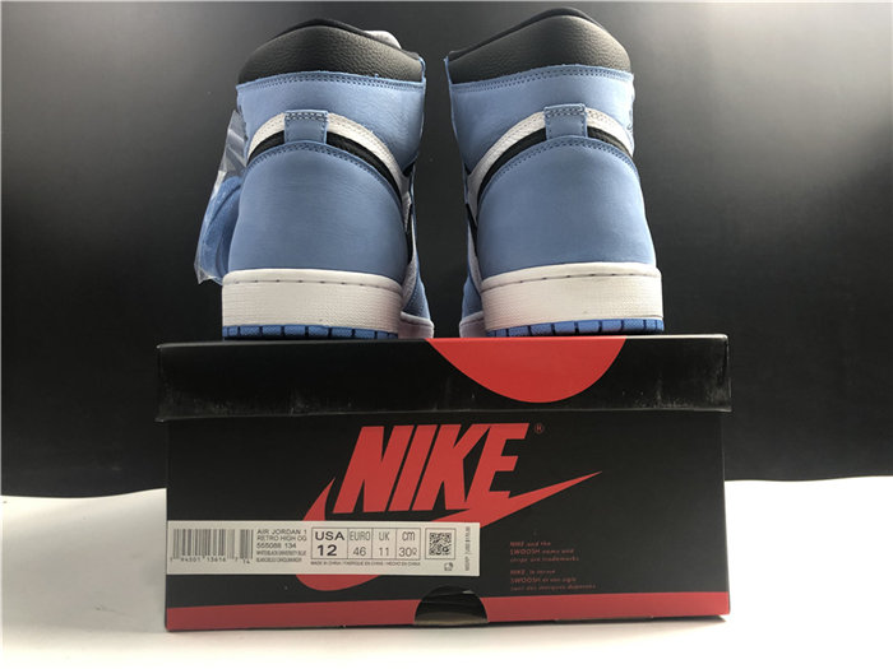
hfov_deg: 63.4
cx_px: 446
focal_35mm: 28
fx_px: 722
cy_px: 334
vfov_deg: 49.7
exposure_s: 1/25
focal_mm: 4
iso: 32
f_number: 1.8
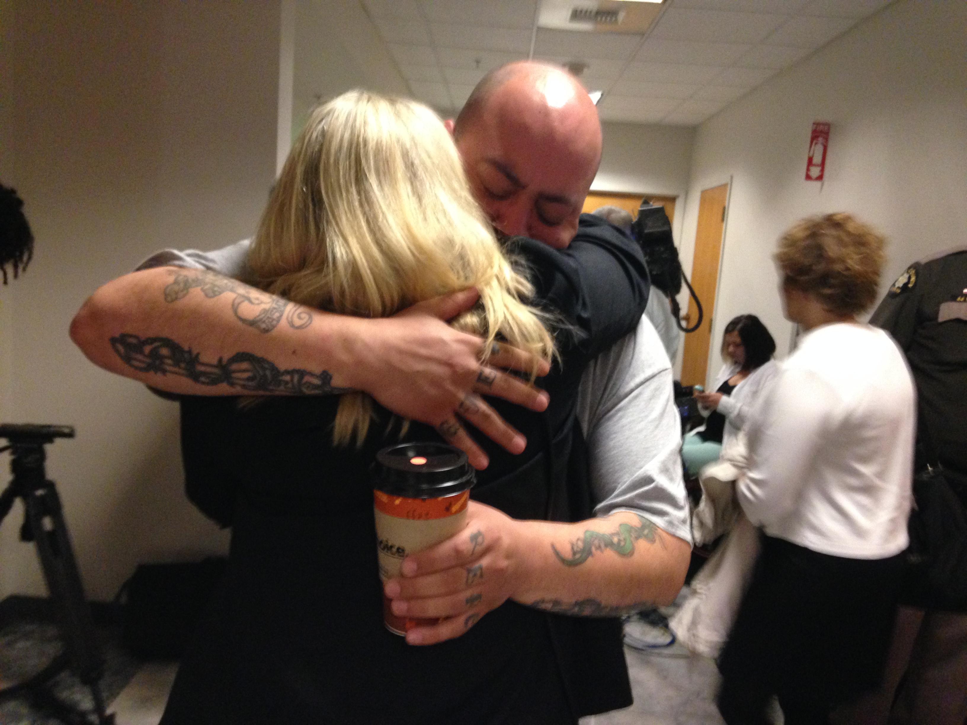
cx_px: 484
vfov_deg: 42.9
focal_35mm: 33
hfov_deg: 55.4
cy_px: 362
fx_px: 922
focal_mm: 4.12
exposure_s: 1/20
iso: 400
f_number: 2.4
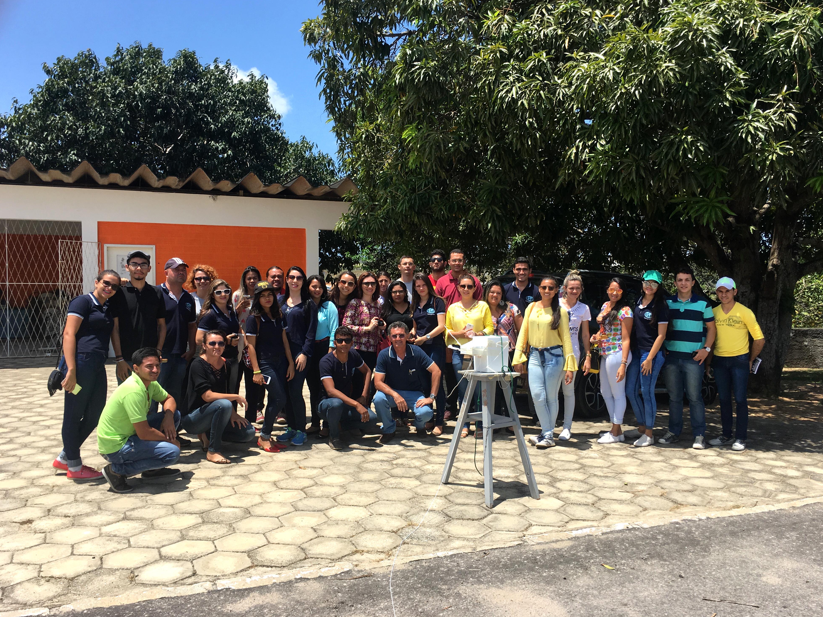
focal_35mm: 30
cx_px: 408
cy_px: 306
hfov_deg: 60.0
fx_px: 713
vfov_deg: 46.8
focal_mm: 4.15
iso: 25
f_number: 2.2
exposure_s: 1/1261
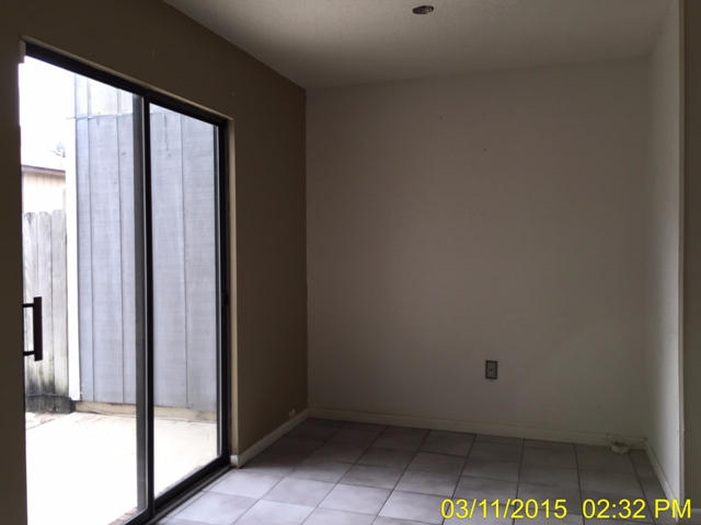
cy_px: 262
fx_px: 587
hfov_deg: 61.7
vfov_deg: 48.2
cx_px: 350
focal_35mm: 29
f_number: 2.2
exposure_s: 1/80
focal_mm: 4.15
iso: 32
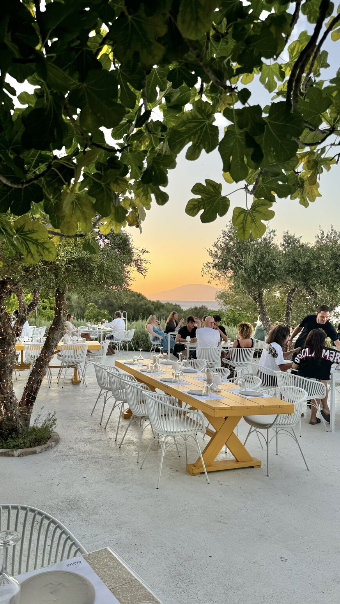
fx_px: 432
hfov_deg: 42.8
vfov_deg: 69.8
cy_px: 303
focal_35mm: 27
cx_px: 147
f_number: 1.78
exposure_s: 1/345
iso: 80
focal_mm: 6.76
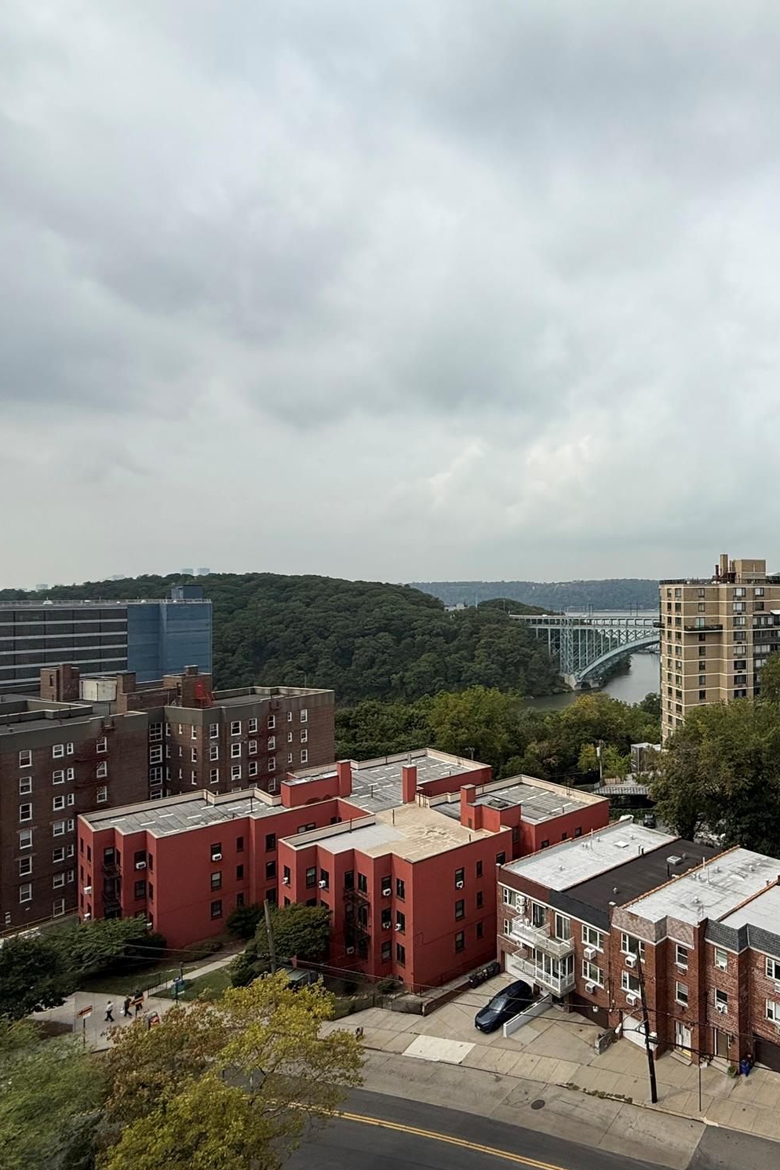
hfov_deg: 53.2
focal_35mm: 20
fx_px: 650
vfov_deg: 84.0
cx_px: 720
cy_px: 589
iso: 50
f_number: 2.2
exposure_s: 1/2717
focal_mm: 2.22
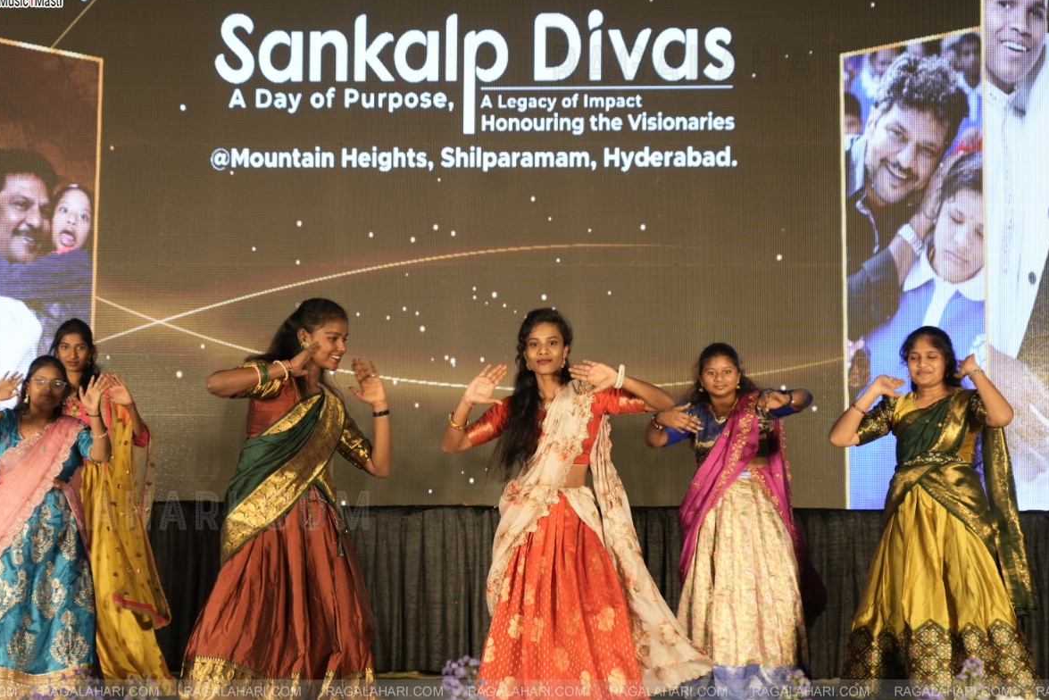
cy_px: 377
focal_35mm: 75
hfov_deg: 27.0
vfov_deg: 18.2
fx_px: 2186
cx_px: 461
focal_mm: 63
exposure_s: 1/200
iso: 800
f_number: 4
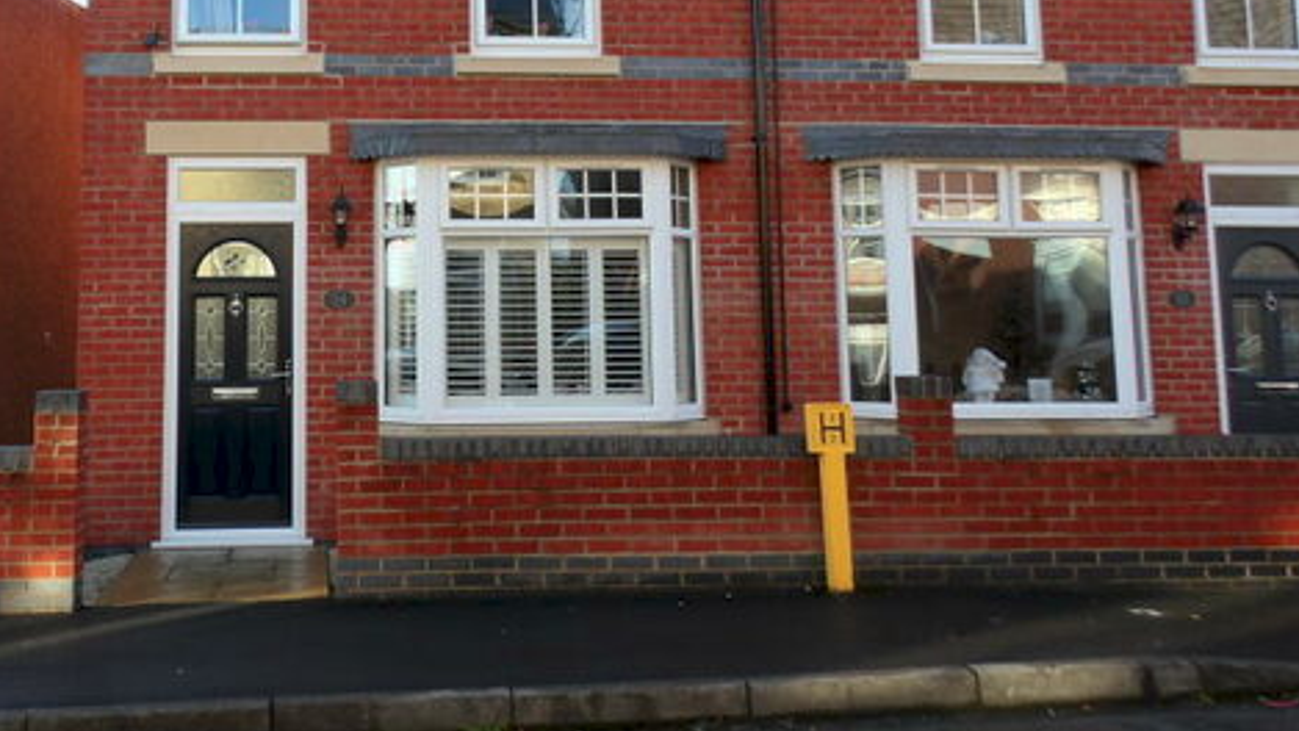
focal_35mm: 39
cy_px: 129
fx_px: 1344
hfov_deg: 50.4
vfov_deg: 29.6
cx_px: 407
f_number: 4.1
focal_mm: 4.3
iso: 100
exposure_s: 1/76
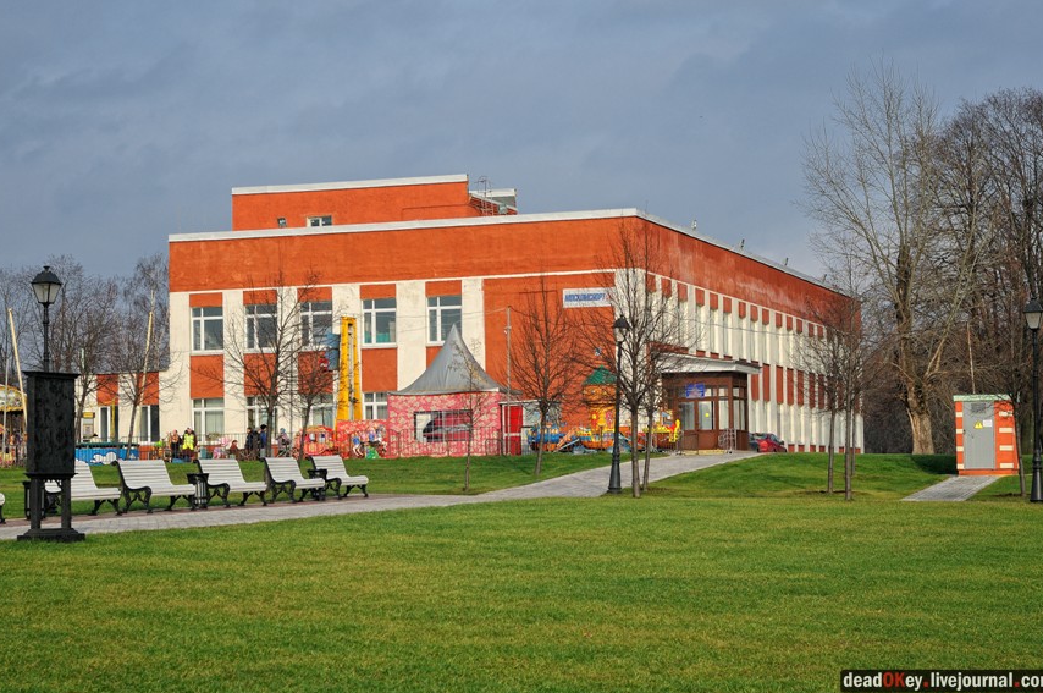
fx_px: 2286
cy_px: 344
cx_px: 515
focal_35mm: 79
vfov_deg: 17.2
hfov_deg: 25.7
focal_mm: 50
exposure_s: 1/640
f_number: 5
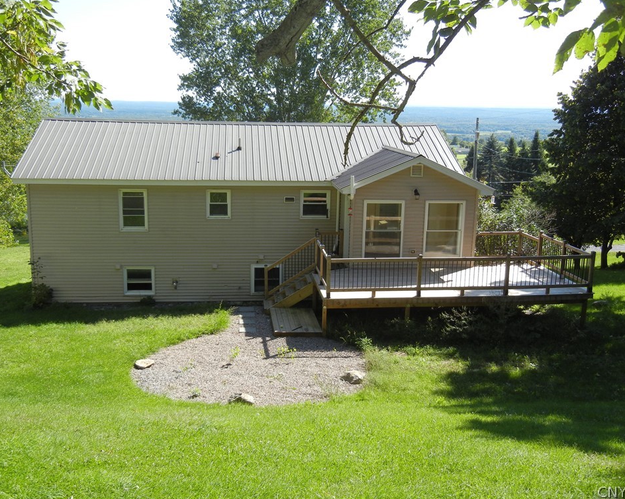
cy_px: 249
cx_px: 304
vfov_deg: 41.1
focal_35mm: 36
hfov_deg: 50.3
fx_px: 666
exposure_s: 1/566
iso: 160
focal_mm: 6.2
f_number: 3.6
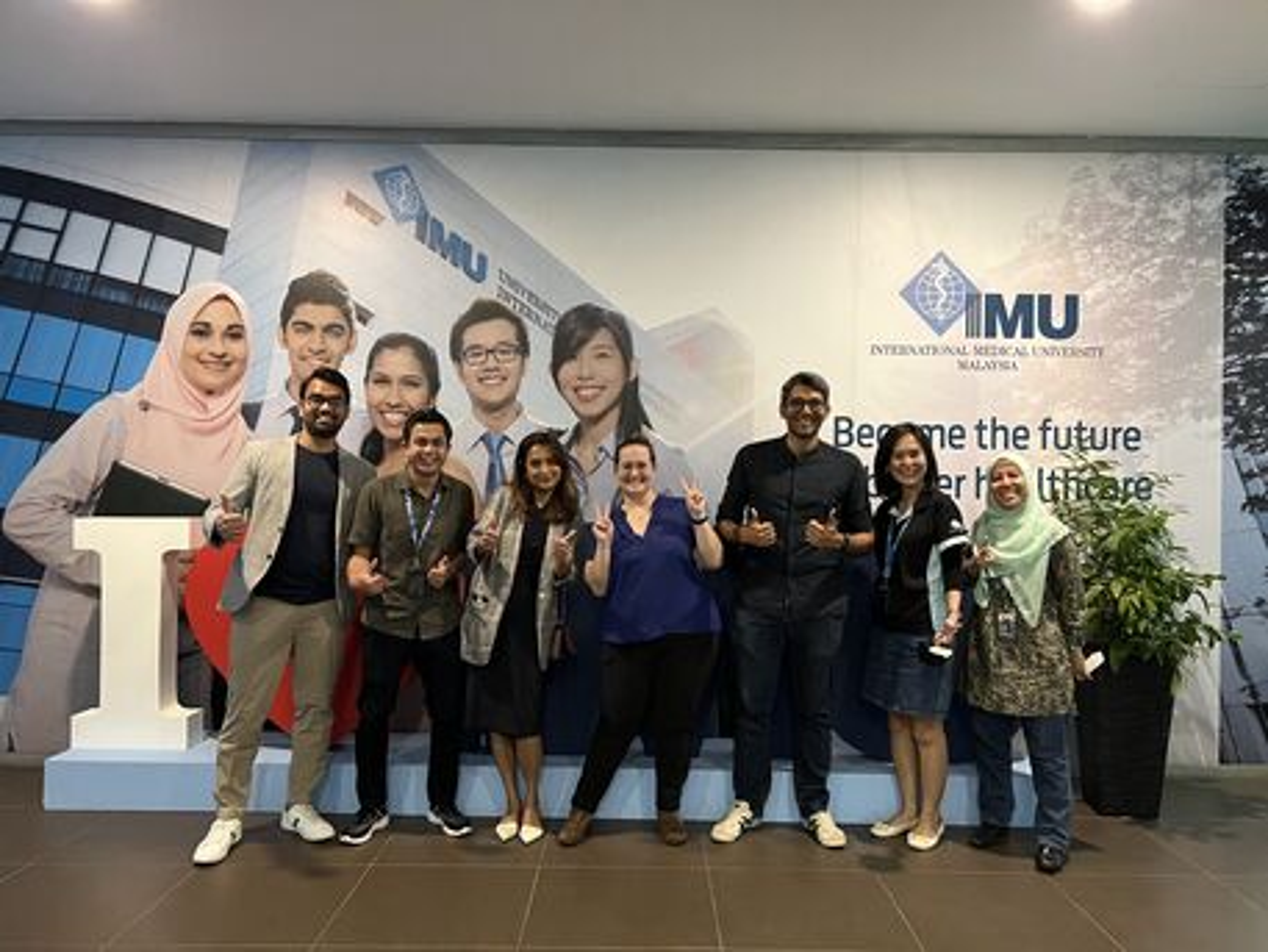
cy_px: 476
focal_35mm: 26
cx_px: 634
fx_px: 953
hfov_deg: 67.3
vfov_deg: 53.1
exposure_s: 1/50
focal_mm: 5.7
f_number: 1.5
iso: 500
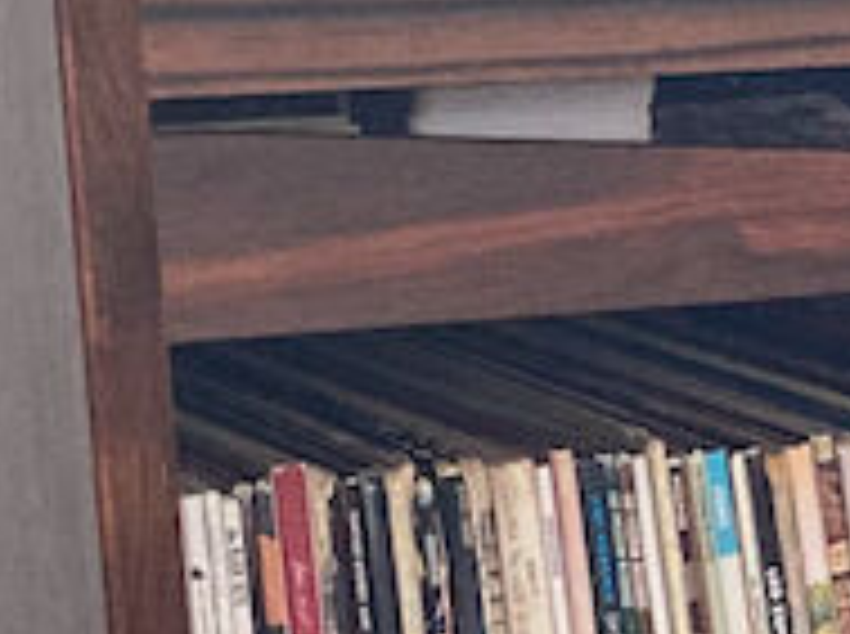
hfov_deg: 9.9
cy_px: 1147
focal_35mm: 190
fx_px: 4657
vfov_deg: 7.6
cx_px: 1561
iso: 320
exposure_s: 1/60
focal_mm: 3.99
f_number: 1.8
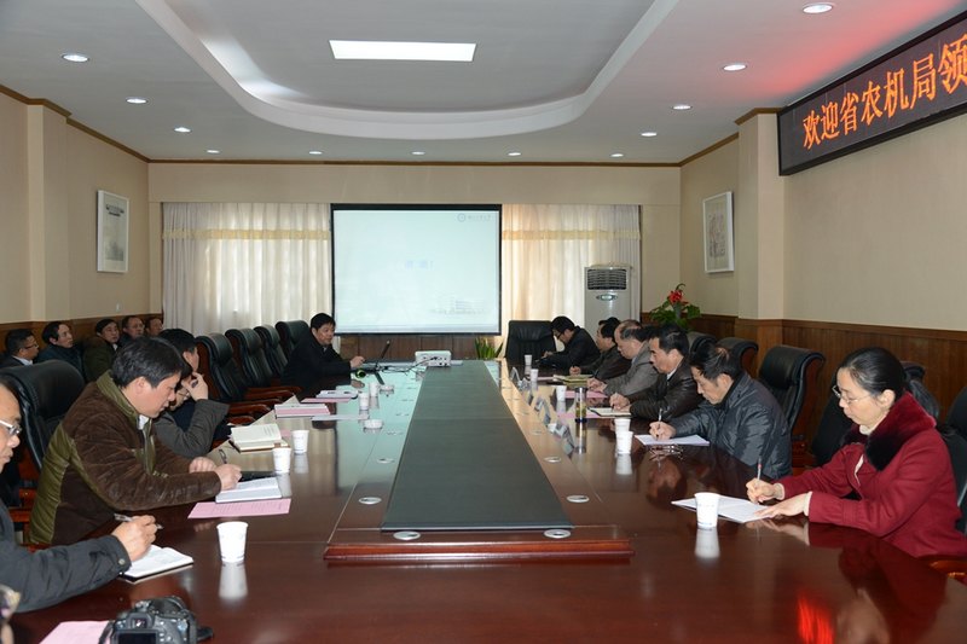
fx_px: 859
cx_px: 484
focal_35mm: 32
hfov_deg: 58.7
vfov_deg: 41.1
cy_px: 322
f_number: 5.6
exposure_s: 1/100
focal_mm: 32
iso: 1250
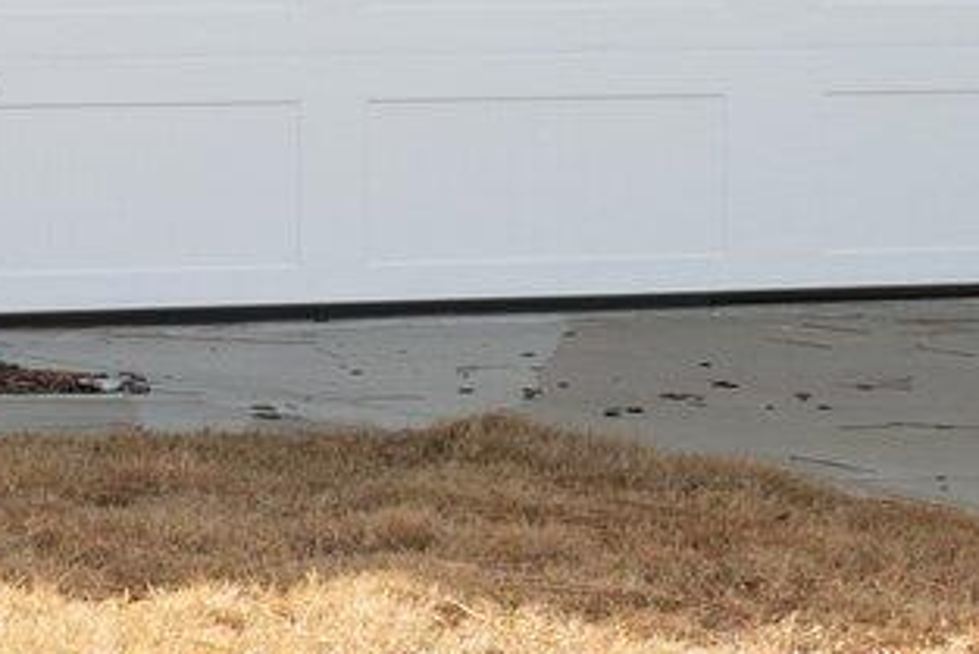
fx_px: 6230
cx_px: -1495
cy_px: -269
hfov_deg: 8.2
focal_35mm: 229
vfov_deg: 6.0
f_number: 8
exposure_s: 1/80
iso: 320
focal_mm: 35
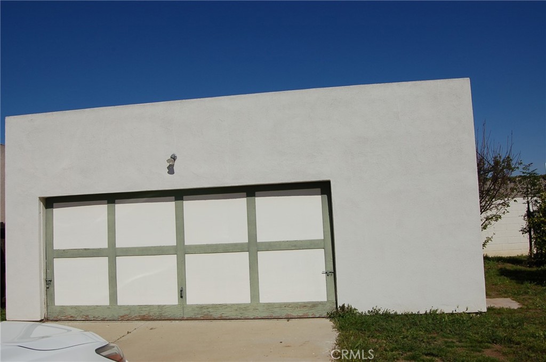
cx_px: 273
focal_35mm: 28
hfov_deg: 64.6
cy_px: 181
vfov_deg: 45.5
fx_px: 432
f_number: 13
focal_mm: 19
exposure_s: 1/640
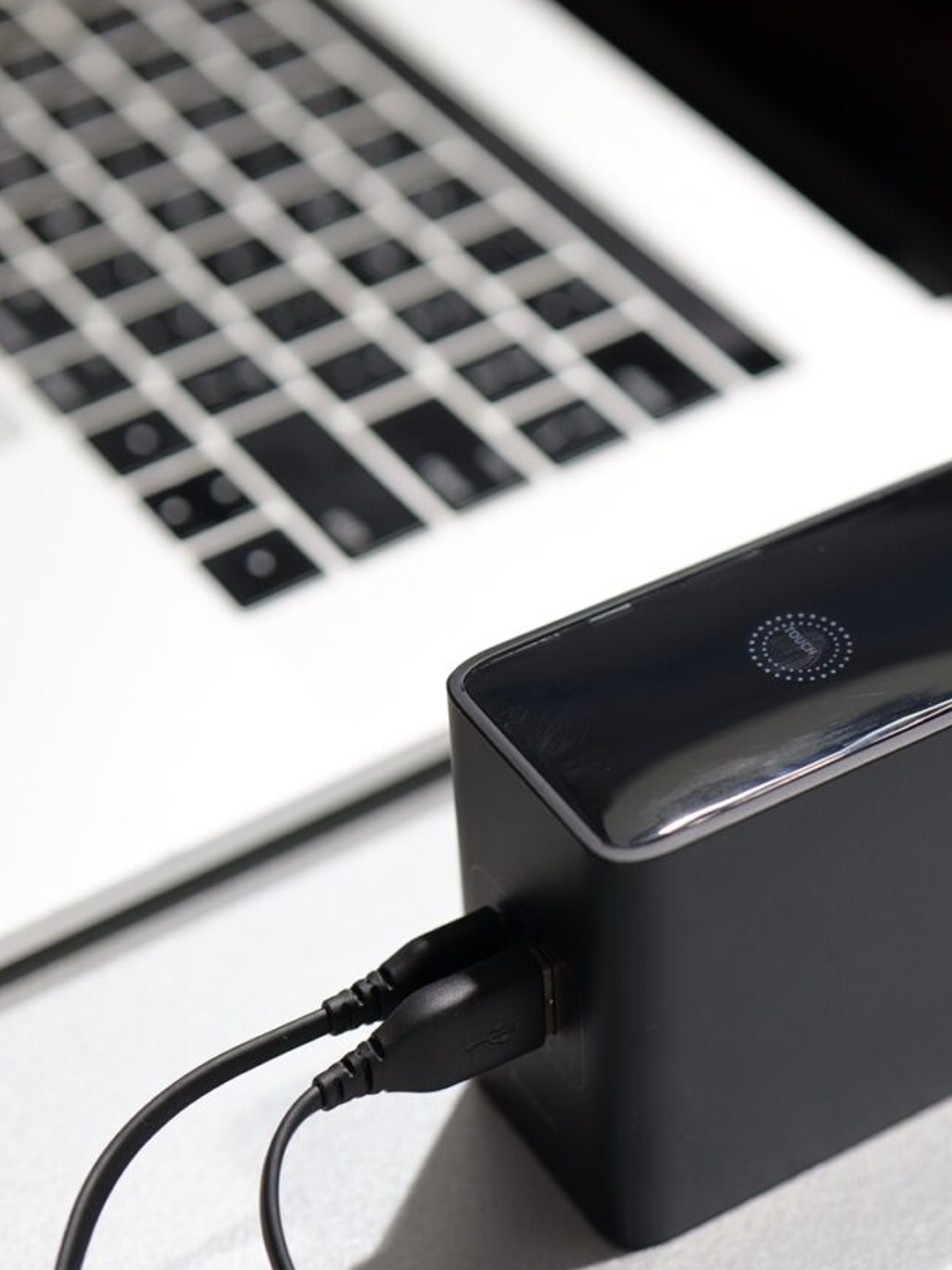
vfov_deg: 21.8
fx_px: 3301
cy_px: 705
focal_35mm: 90
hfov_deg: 16.3
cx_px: 753
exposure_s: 1/50
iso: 640
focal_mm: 50
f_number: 3.2
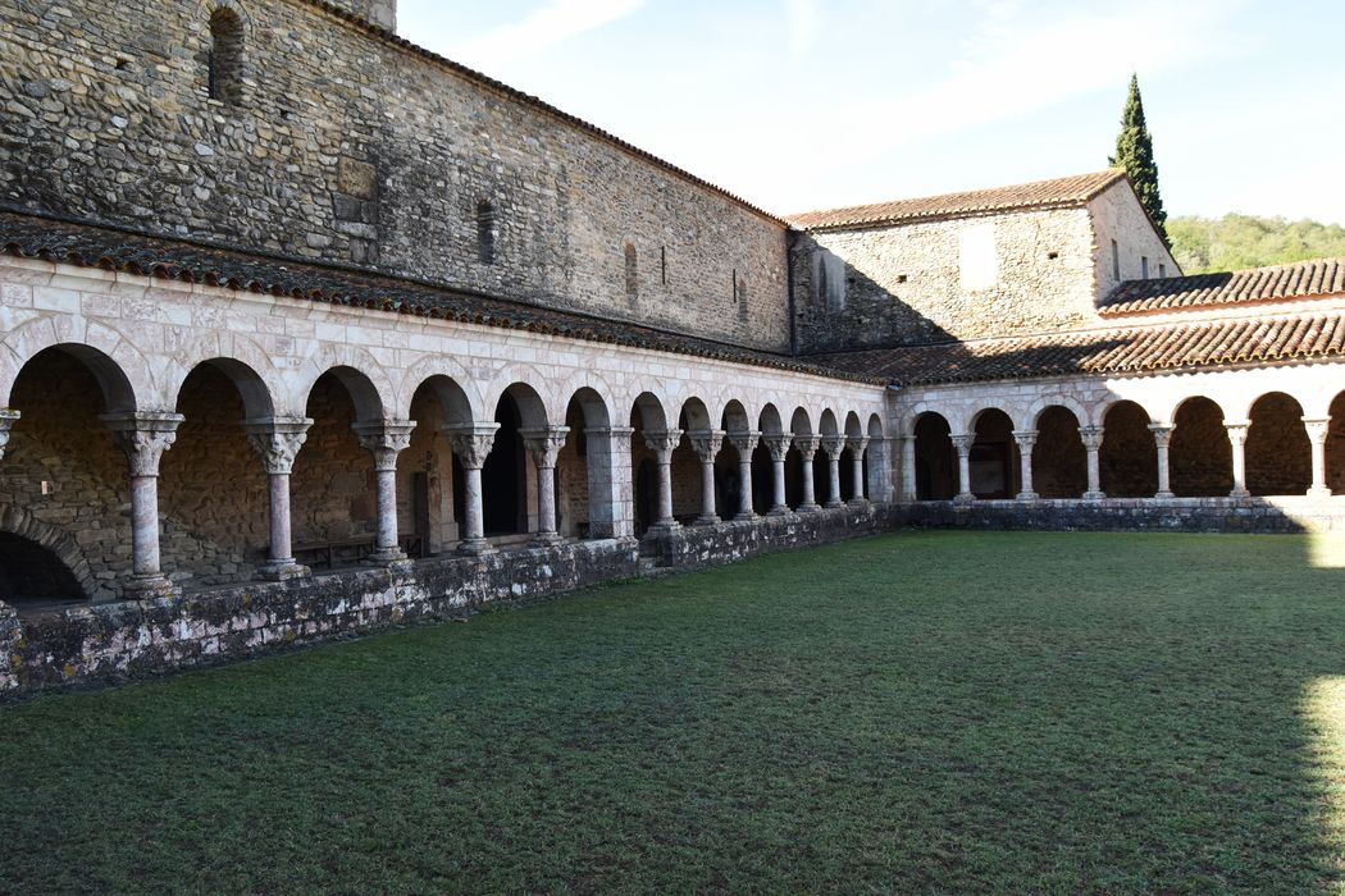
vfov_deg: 45.7
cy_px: 448
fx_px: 1065
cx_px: 672
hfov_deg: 64.6
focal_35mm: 28
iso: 400
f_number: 8
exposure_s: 1/250
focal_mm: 19
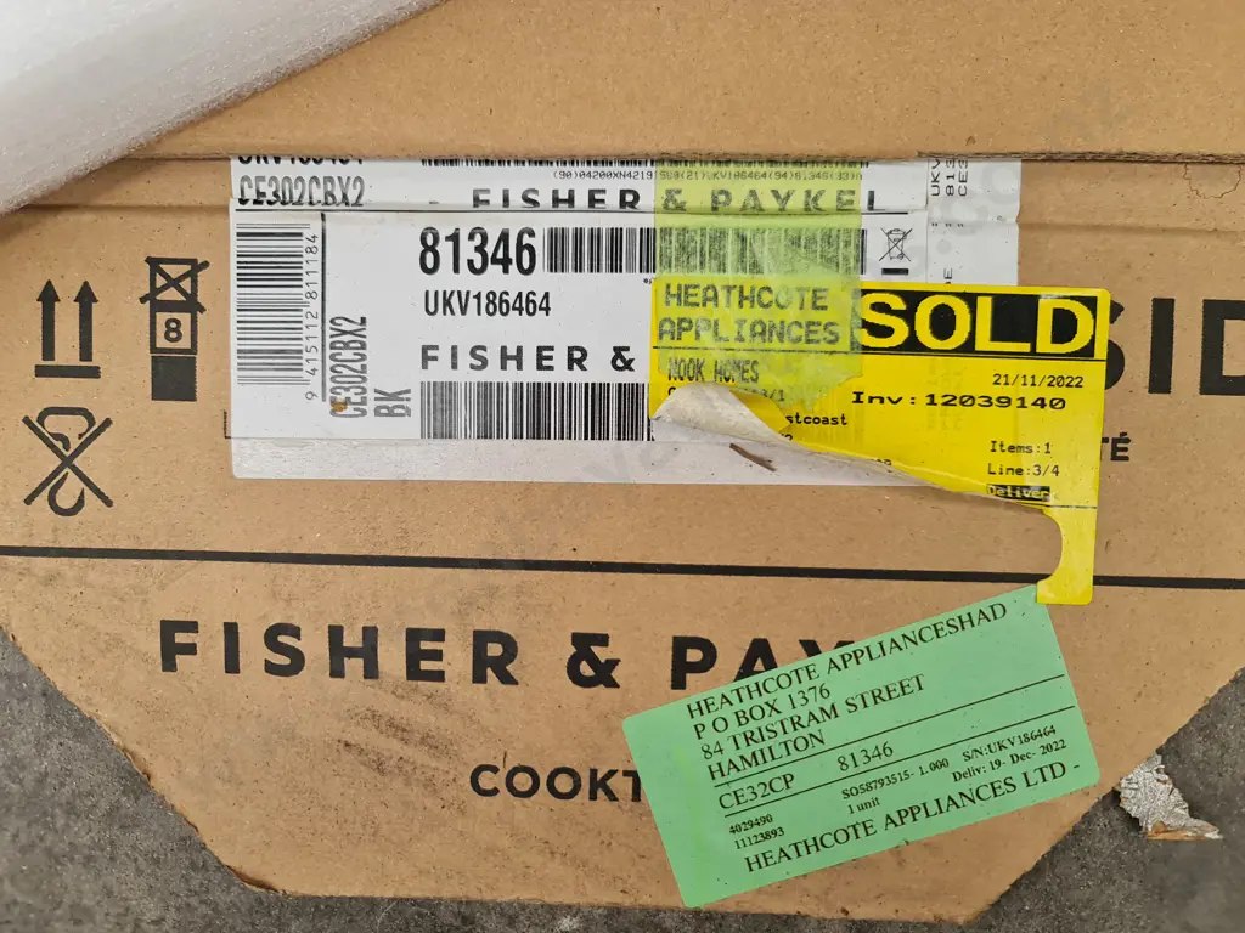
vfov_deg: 54.9
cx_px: 622
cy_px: 466
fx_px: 899
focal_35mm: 25
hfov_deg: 69.4
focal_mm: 7
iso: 64
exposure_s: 1/120
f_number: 1.8
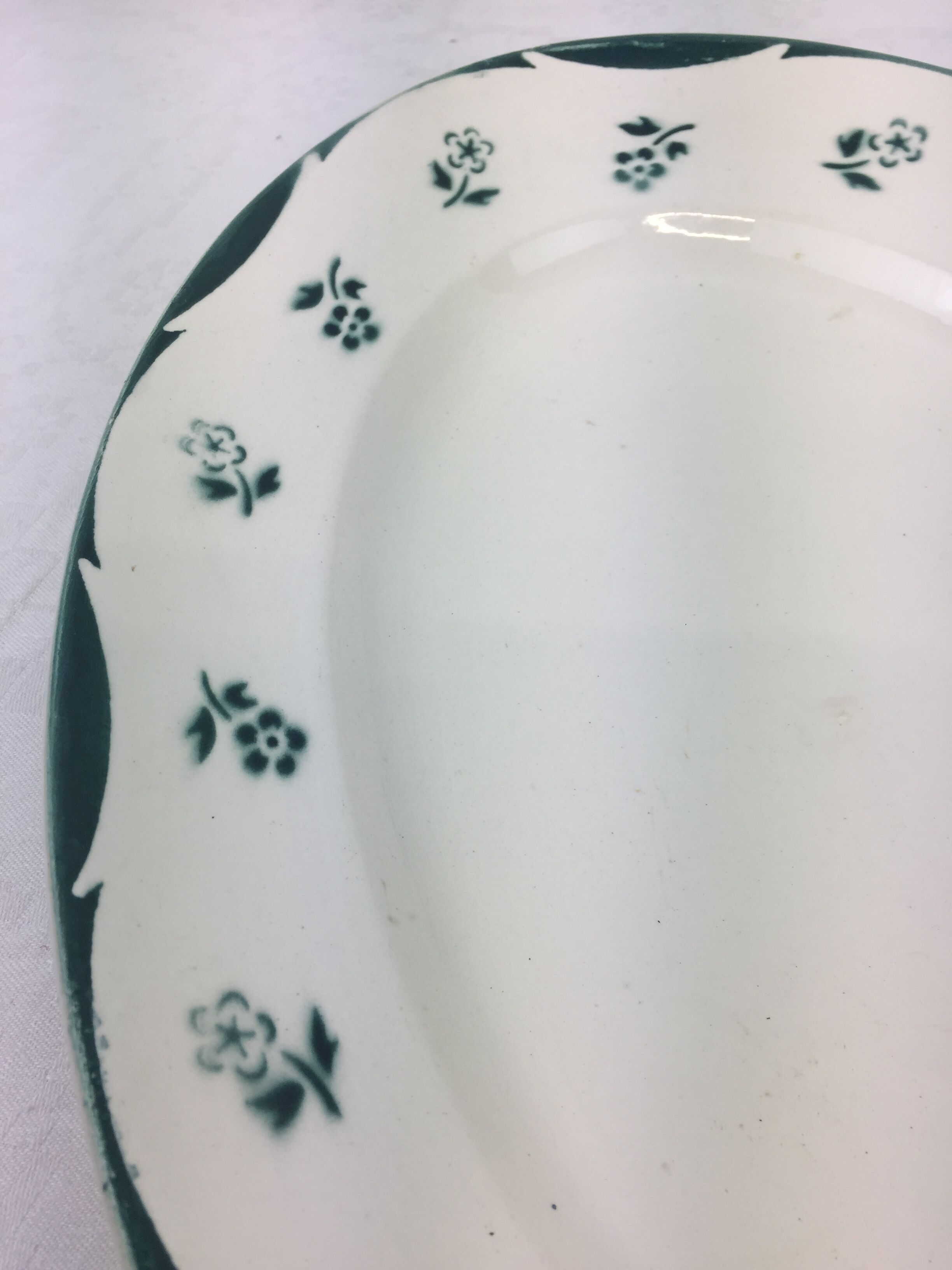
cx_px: 476
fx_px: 1063
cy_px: 635
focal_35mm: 29
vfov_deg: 61.7
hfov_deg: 48.2
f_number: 2.2
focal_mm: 4.15
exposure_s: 1/246
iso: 32
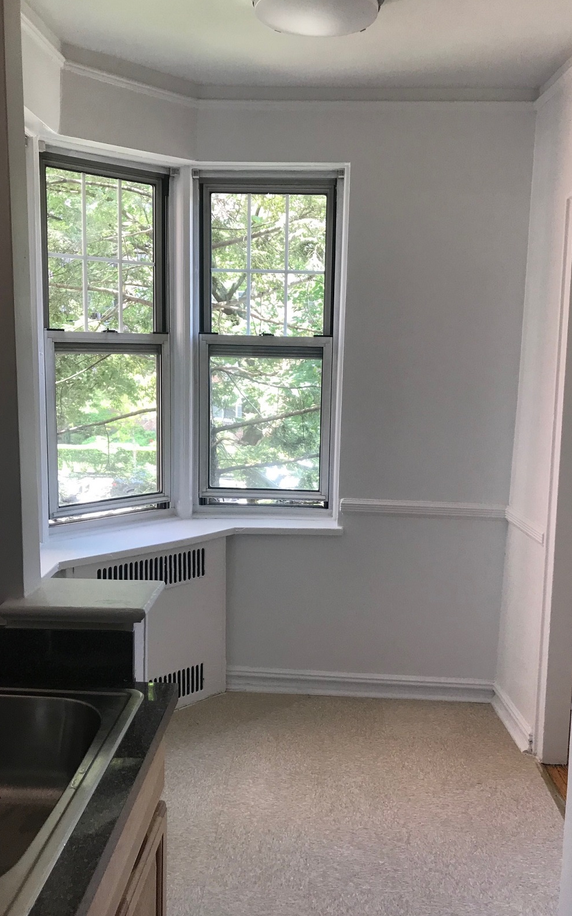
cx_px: 305
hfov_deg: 41.8
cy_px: 455
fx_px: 748
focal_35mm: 30
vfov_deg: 62.9
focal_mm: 3.99
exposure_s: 1/40
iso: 25
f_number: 1.8
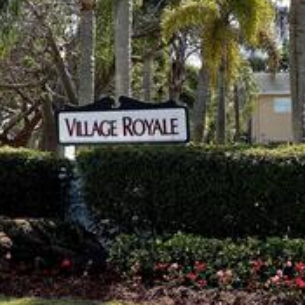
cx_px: 141
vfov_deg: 11.2
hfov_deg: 11.2
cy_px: 216
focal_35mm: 156
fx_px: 1555
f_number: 2.8
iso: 32
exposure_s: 1/428
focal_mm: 9
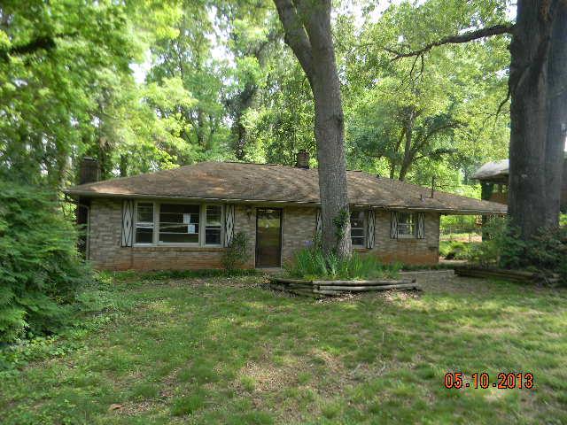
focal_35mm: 28
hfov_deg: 63.4
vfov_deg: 49.7
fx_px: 459
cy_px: 212
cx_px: 284
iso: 80
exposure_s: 1/54.8
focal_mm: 5
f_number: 3.5
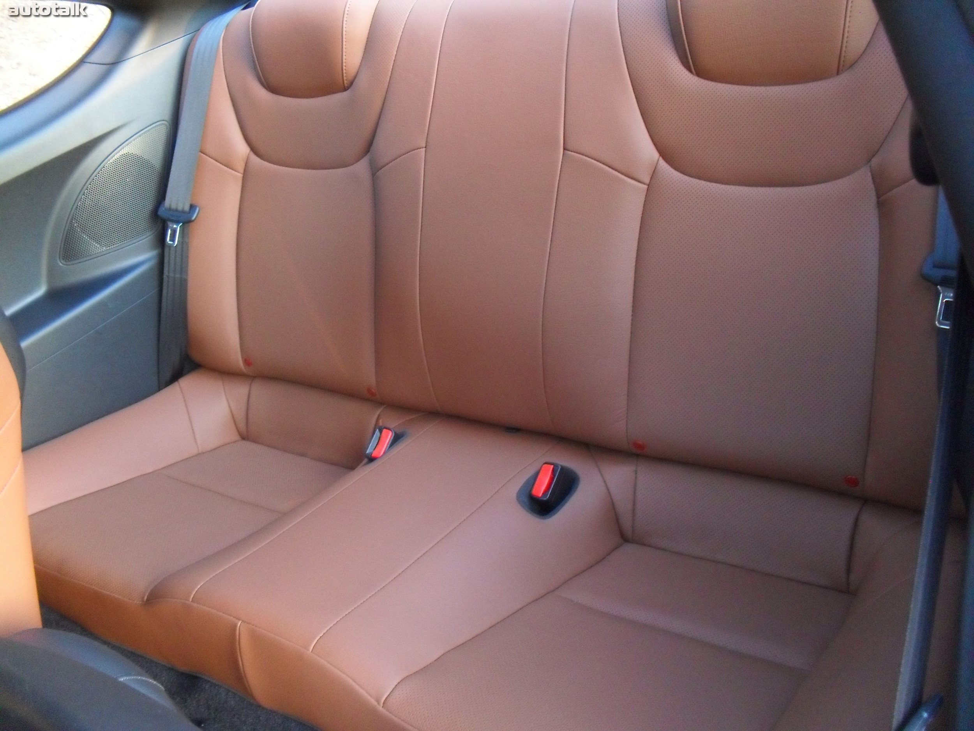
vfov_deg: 40.7
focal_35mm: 35
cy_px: 366
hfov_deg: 52.6
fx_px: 985
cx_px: 487
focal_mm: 6.3
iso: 400
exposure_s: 1/15
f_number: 3.2
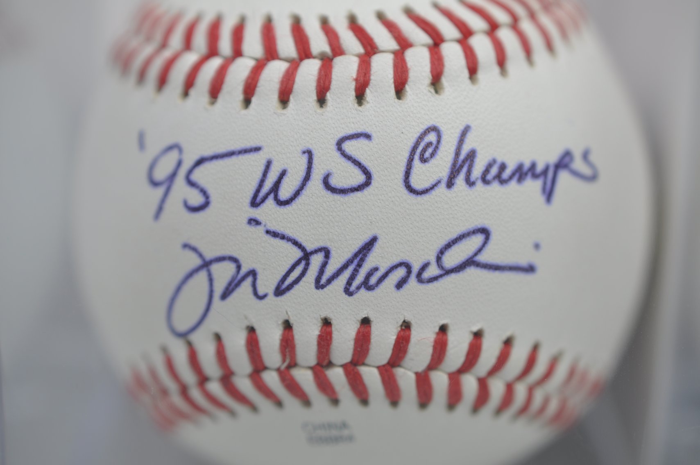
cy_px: 232
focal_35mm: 60
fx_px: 1165
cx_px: 350
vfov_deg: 22.6
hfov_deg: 33.4
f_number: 4.5
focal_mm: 40
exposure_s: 1/80
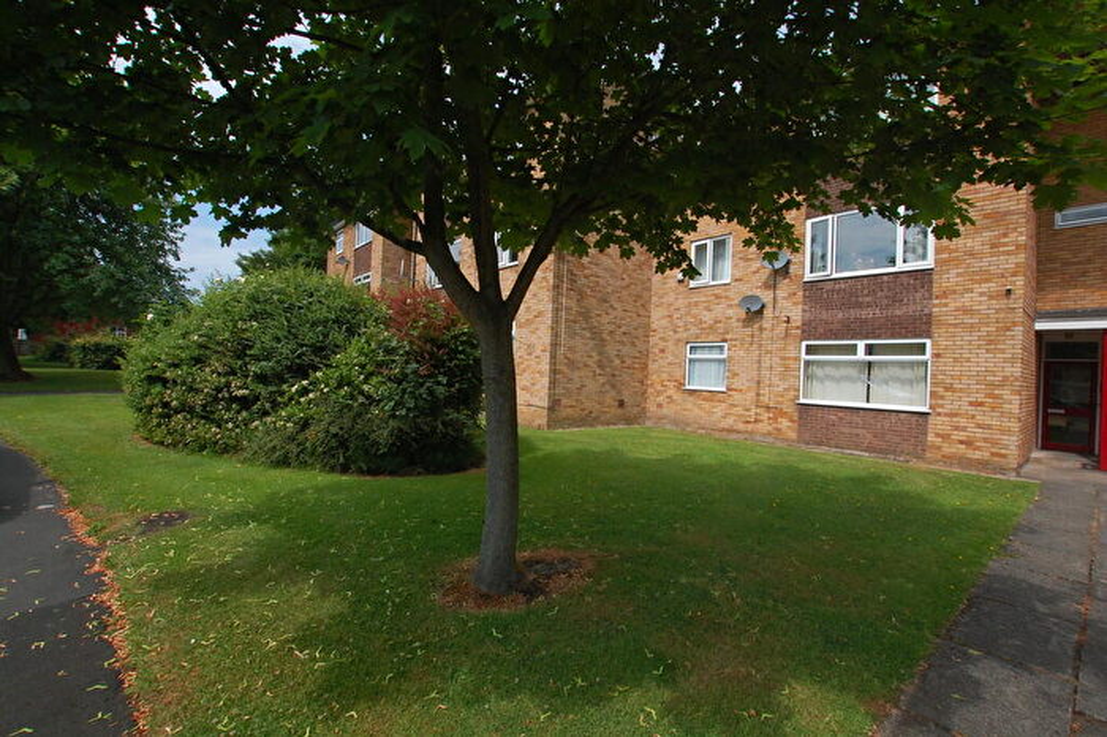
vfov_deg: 77.3
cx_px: 554
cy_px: 368
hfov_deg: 100.4
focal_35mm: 15
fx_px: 461
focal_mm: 10
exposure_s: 1/400
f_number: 10
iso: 400
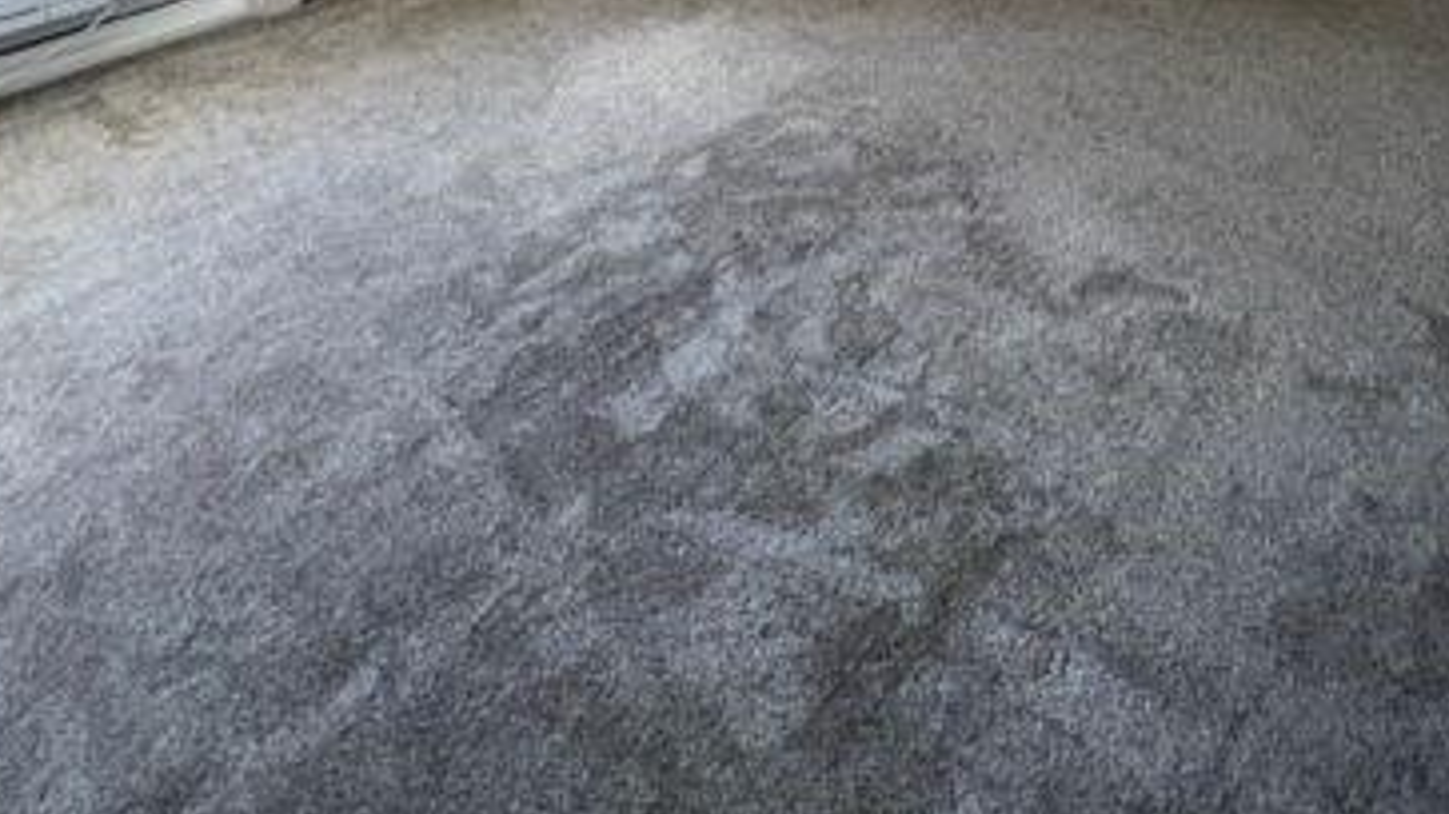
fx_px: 960
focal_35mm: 25
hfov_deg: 73.6
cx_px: 834
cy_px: -323
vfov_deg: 31.2
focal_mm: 1.57
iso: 160
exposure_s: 1/120
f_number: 1.8
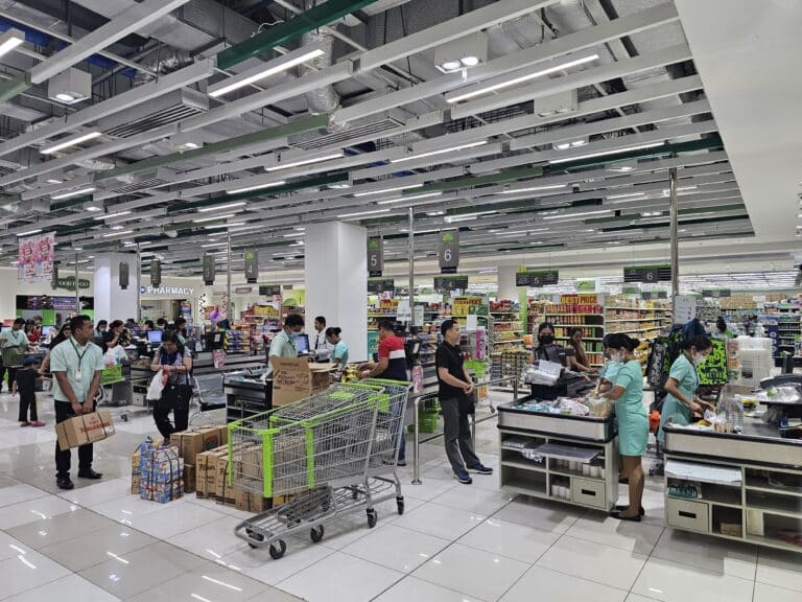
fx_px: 533
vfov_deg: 58.9
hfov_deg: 73.9
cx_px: 401
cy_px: 301
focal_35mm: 23
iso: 100
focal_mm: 6.3
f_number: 1.7
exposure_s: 1/120
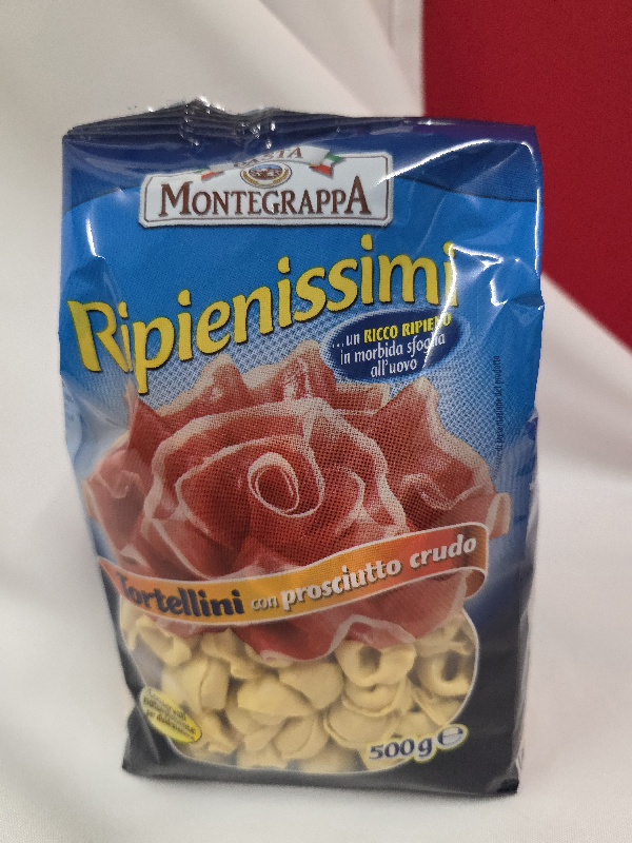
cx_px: 316
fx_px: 560
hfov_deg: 58.9
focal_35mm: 23
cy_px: 422
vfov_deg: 73.9
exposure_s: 1/101
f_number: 1.7
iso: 500
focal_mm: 6.3
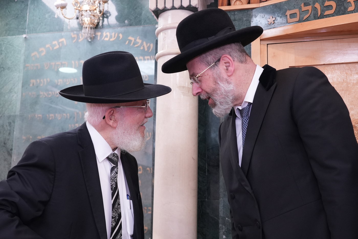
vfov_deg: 30.5
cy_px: 120
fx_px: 438
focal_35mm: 44
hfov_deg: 44.5
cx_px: 179
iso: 5000
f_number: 6.3
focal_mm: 44
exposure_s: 1/125
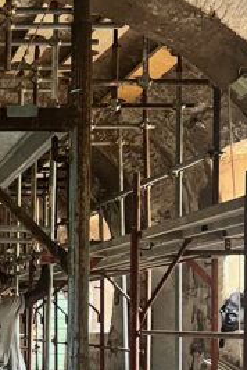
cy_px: 320
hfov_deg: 12.4
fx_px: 1067
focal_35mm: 104
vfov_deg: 19.3
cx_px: -158
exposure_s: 1/60
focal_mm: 5.7
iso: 320
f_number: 1.5
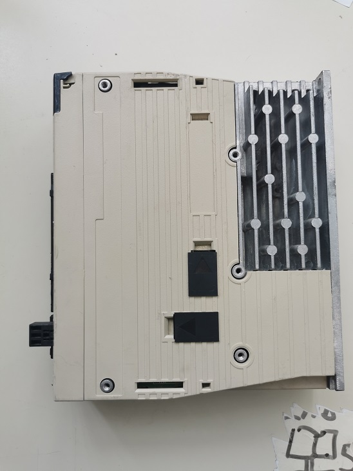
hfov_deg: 51.4
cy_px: 236
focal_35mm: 27
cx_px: 176
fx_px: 367
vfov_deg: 65.3
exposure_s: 1/113
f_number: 1.8
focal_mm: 5.58
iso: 50
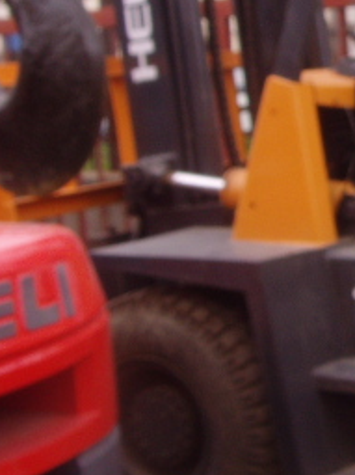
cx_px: 585
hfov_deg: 13.8
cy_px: 143
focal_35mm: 98
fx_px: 1341
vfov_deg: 19.9
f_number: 6.3
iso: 80
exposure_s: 1/125
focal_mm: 6.6
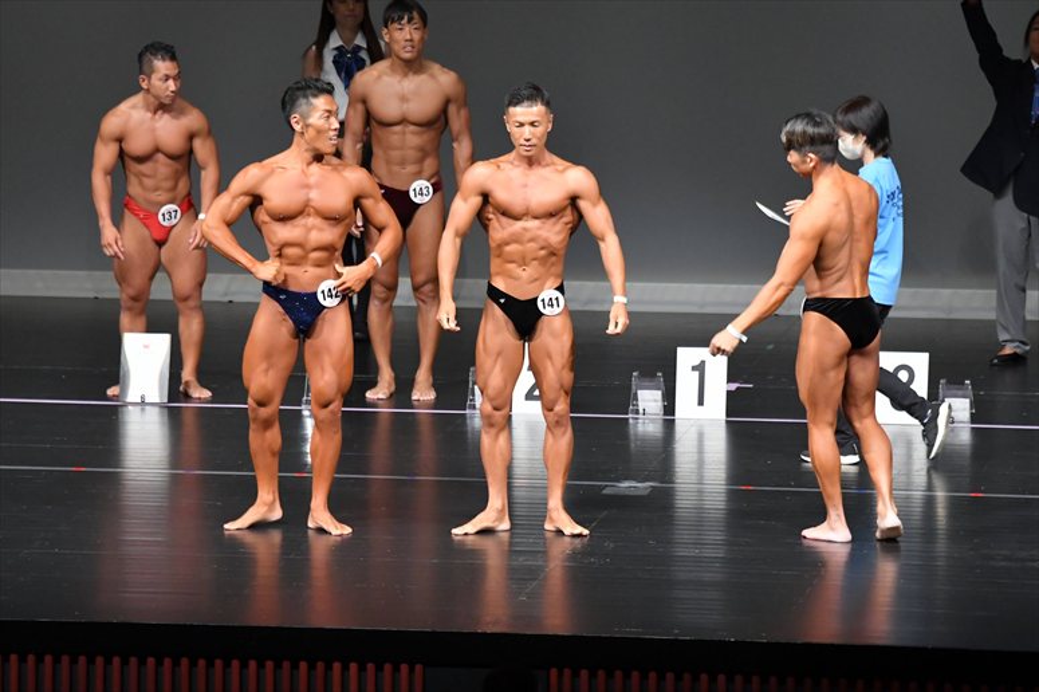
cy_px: 346
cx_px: 520
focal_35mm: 255
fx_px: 7356
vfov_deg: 5.4
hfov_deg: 8.1
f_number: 5.6
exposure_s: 1/400
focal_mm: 170
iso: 5000
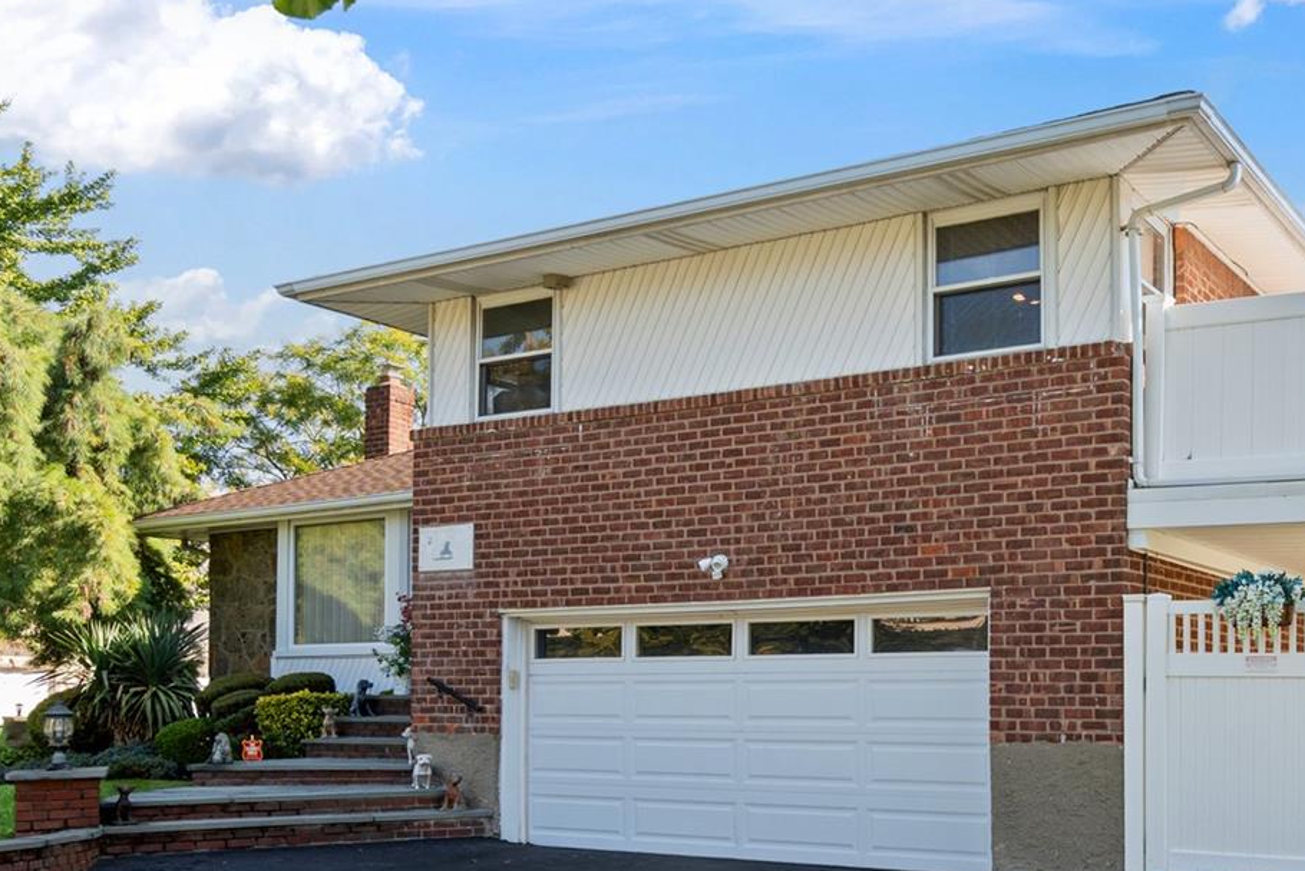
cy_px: 669
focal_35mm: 36
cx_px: 981
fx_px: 1305
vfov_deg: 35.9
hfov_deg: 50.9
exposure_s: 1/250
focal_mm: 16
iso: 320
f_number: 6.3
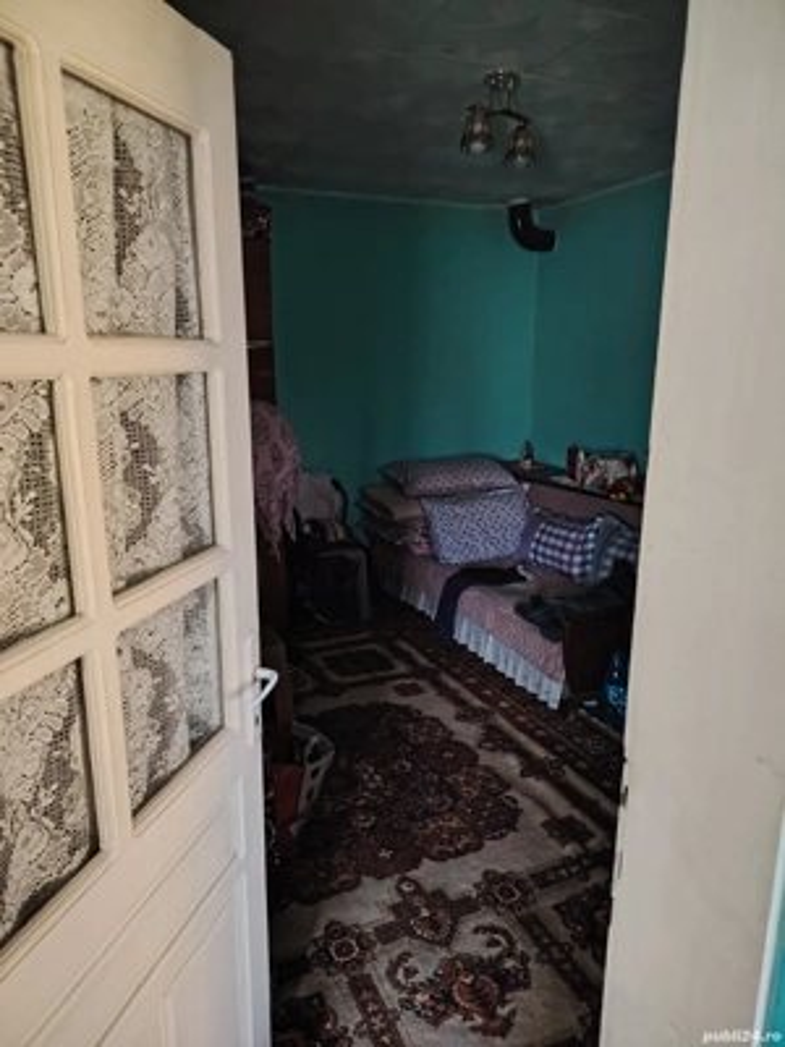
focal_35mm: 24
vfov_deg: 71.6
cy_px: 524
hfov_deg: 56.8
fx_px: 726
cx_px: 392
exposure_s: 1/16.7
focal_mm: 5.25
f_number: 1.75
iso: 4963
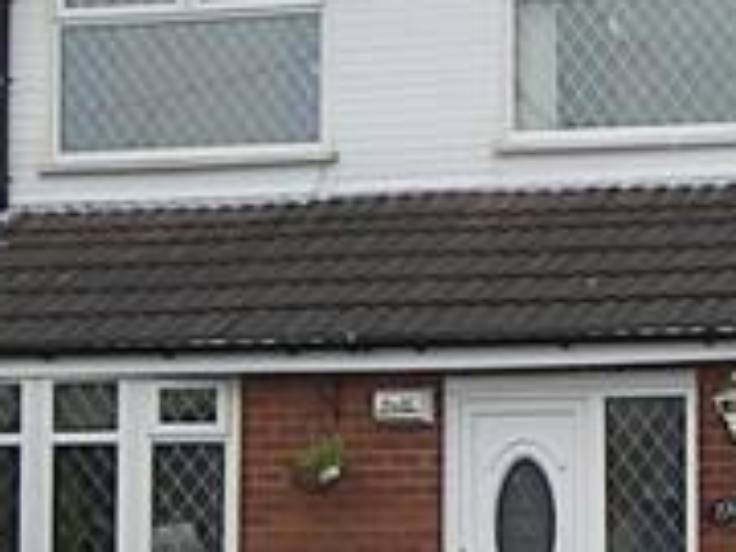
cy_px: 346
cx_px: 942
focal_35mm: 165
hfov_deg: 11.7
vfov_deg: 9.0
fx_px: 3508
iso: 400
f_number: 3.6
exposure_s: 1/800
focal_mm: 10.7
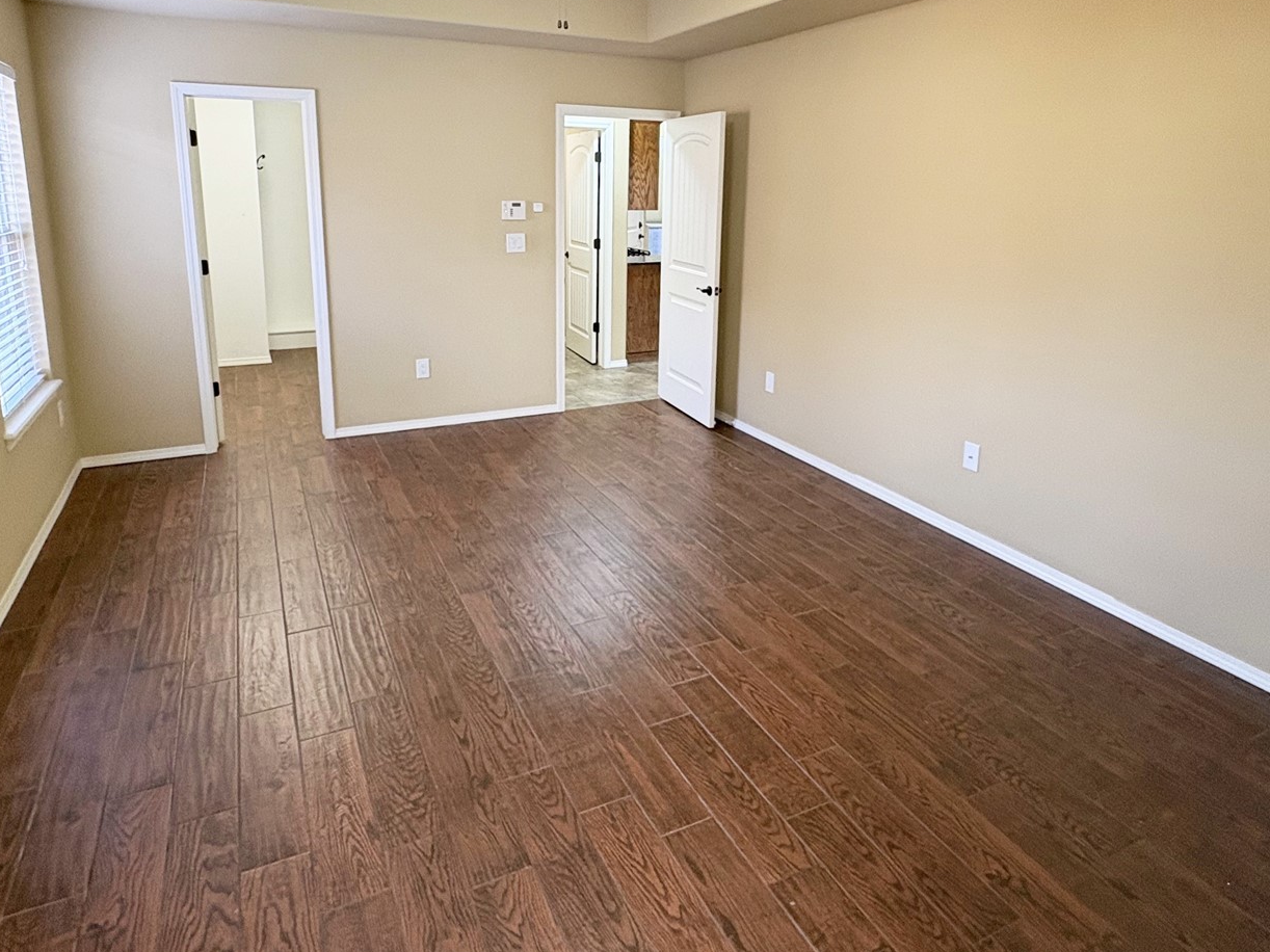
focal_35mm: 22
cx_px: 621
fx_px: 807
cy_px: 334
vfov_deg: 59.9
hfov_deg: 76.4
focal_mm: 2.22
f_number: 2.2
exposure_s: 1/60
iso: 320
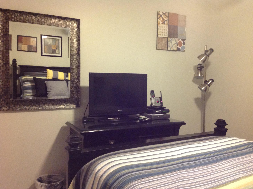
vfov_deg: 40.6
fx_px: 255
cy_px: 94
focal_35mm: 35
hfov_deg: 52.7
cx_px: 126
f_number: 2.4
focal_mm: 4.28
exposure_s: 1/15
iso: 320
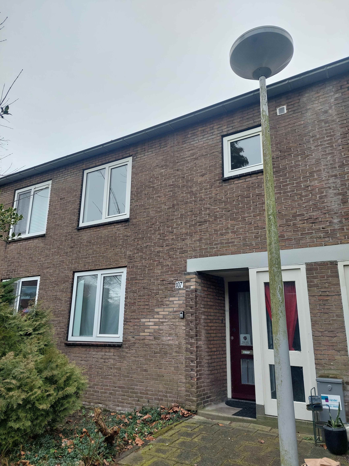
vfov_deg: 69.4
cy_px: 233
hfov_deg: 54.9
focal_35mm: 25
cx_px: 174
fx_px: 336
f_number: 1.8
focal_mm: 5.23
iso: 40
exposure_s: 1/186
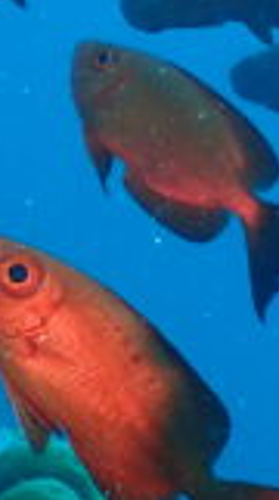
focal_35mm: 190
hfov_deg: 6.4
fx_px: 2511
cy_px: 387
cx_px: 143
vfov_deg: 11.3
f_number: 4
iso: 200
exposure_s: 1/160
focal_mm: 7.34
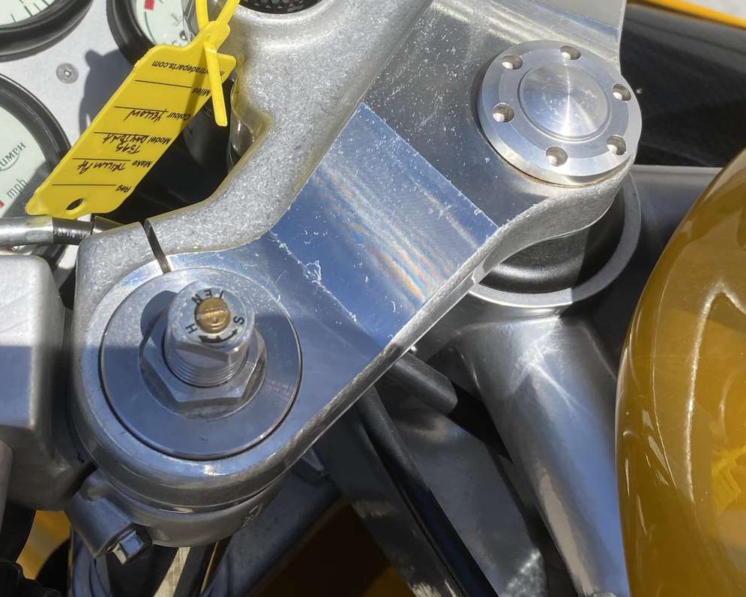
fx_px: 1126
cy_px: 143
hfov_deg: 36.5
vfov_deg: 29.2
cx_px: 301
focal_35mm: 51
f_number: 1.8
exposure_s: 1/3610
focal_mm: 4.25
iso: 32
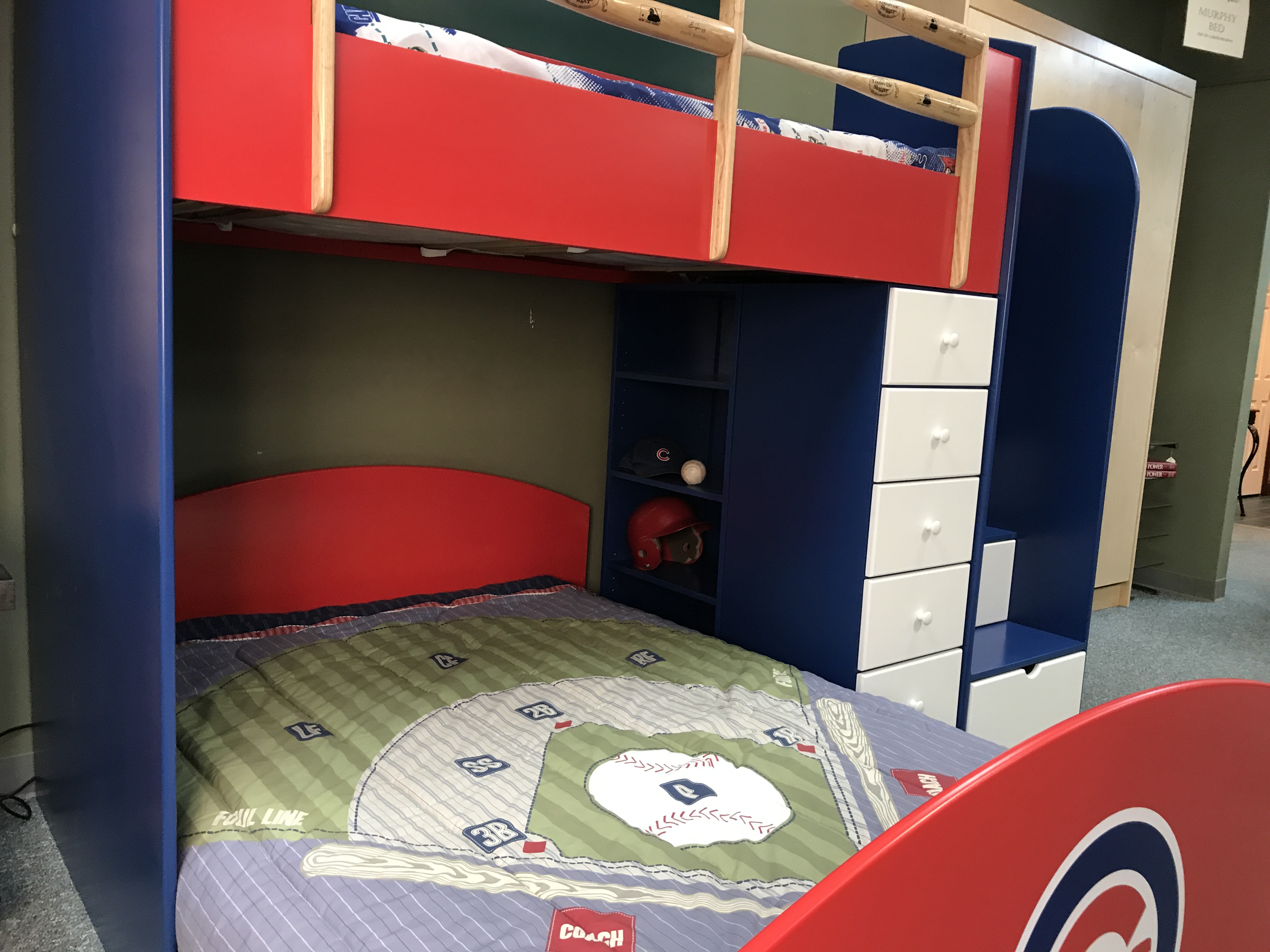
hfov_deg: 63.4
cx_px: 635
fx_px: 1027
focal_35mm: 28
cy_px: 476
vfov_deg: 49.7
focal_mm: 3.99
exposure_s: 1/15
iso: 50
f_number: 1.8
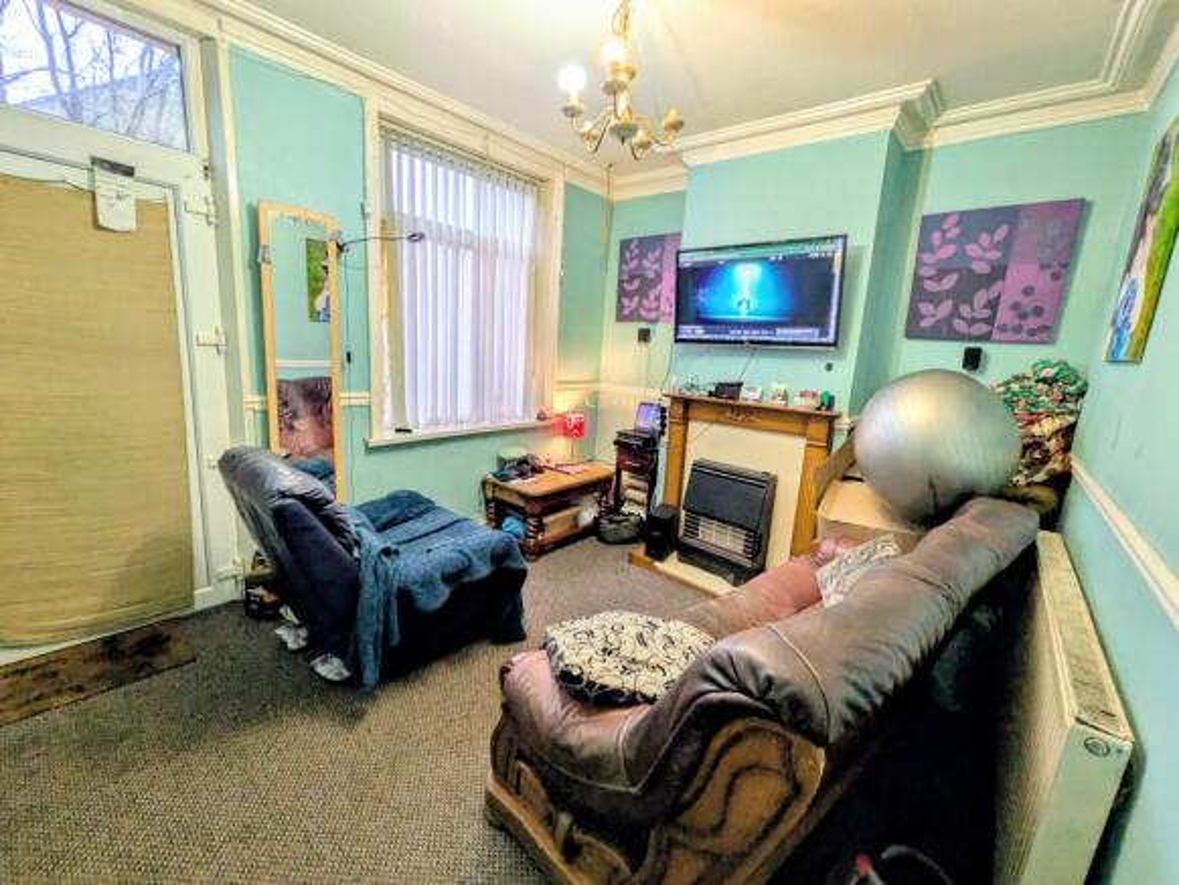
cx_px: 590
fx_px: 477
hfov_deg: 102.0
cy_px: 442
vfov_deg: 85.7
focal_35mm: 14
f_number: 2.2
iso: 113
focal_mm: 1.83
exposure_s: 1/33.3
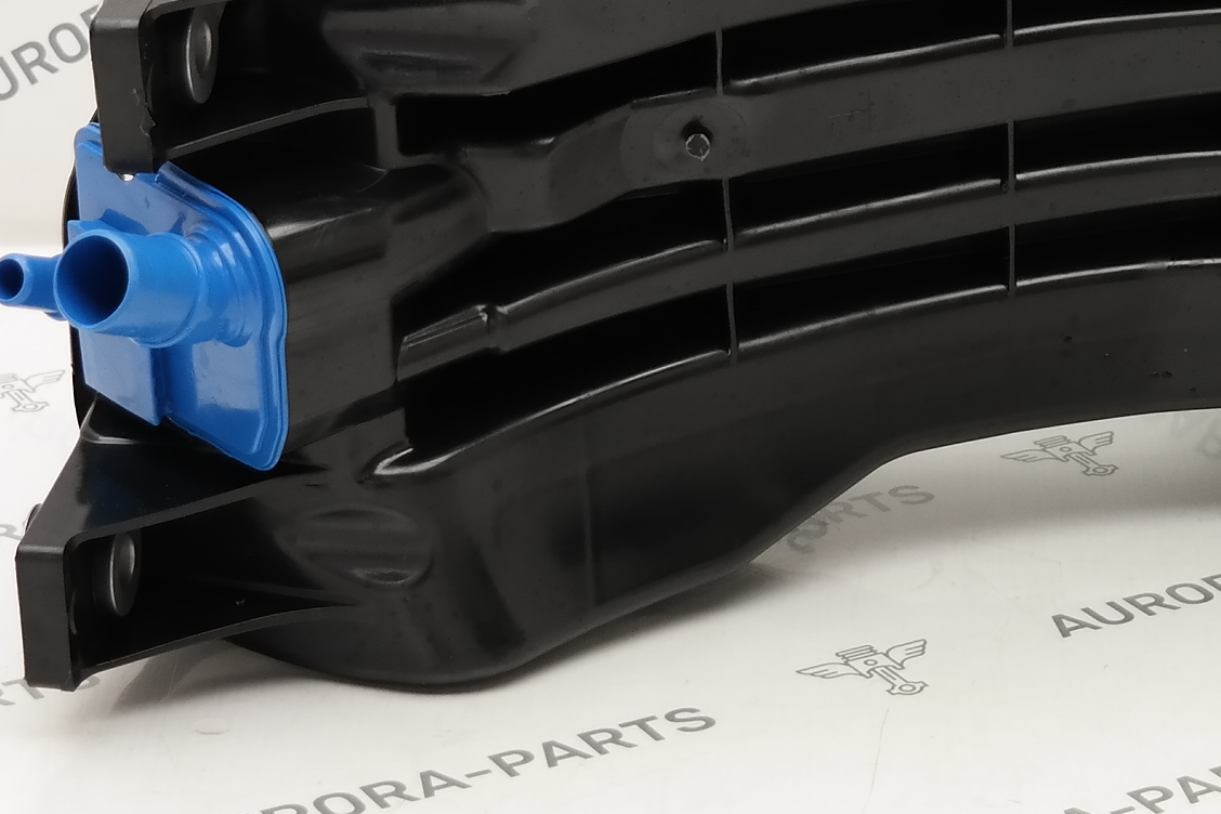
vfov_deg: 10.3
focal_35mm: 131
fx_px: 4443
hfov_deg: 15.4
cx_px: 1139
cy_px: -211
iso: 200
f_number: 4
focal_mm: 25
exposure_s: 1/80
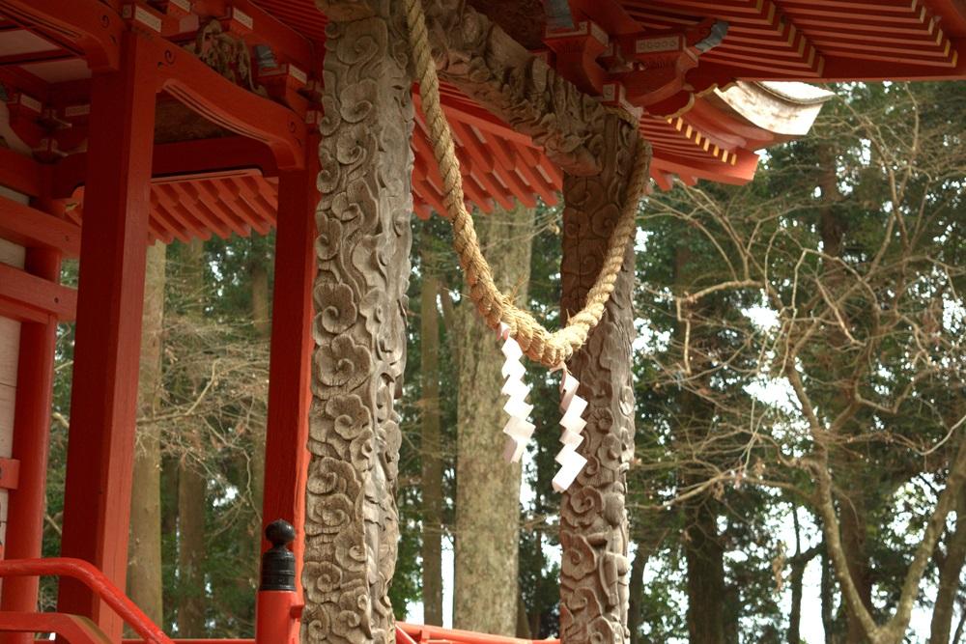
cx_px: 483
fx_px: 2093
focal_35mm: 78
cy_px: 322
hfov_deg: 26.0
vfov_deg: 17.5
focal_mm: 52
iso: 400
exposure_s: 1/15
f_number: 5.6
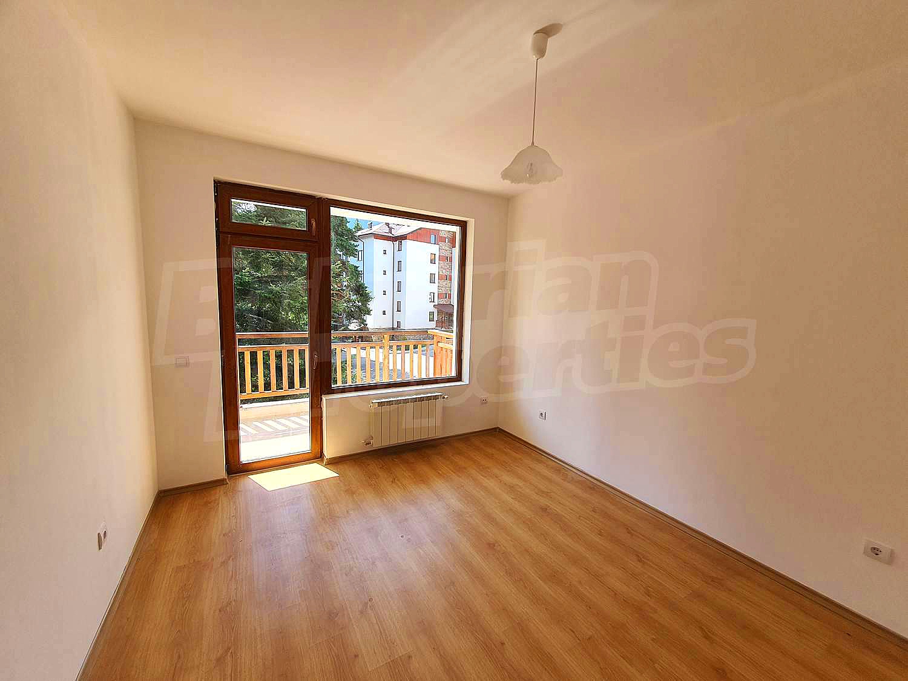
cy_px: 340
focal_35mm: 13
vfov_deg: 89.9
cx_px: 454
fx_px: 341
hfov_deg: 106.2
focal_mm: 1.8
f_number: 2.2
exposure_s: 1/130
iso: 50
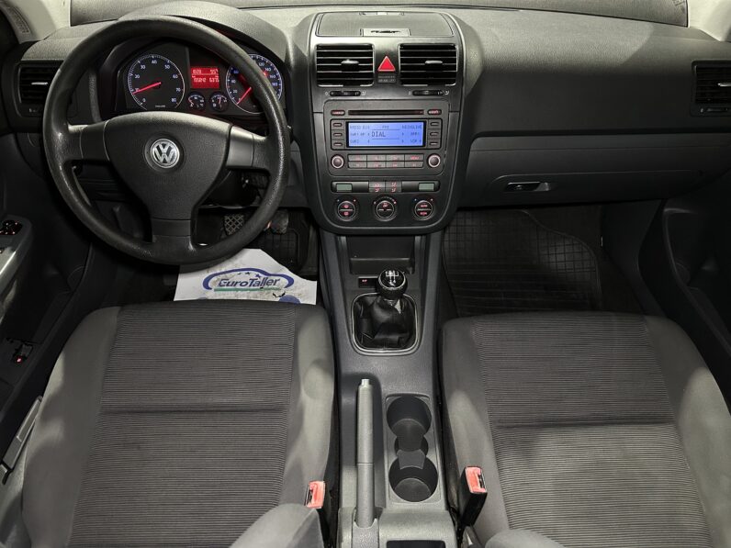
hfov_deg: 71.6
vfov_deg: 56.8
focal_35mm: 24
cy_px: 274
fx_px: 507
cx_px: 366
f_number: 1.78
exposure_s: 1/25
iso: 1000
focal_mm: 6.86
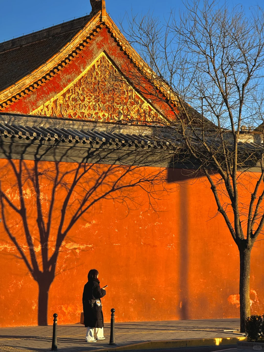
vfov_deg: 16.4
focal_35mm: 120
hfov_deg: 12.3
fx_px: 1220
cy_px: 176
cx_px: 132
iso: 50
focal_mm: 15.66
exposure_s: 1/563
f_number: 2.8
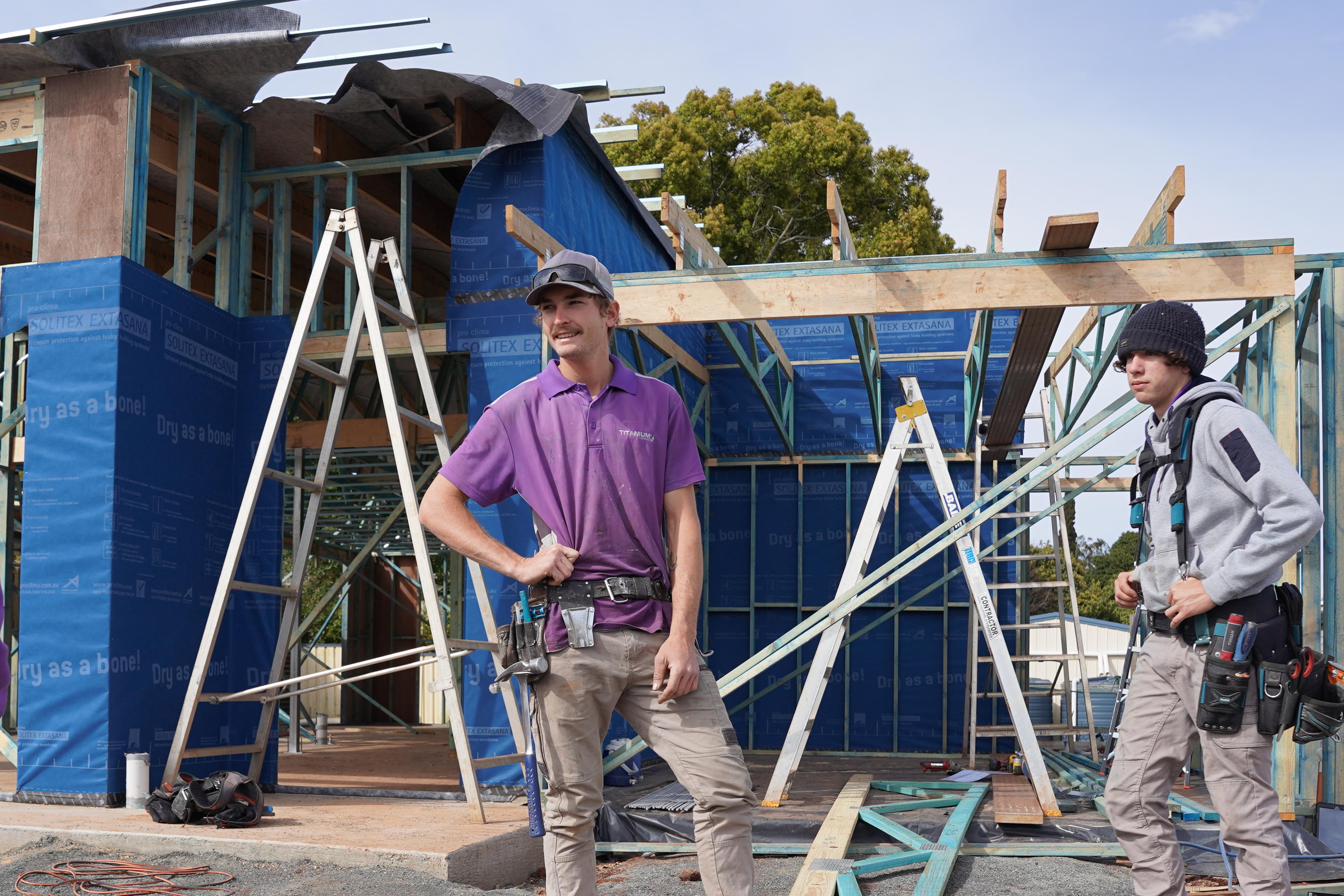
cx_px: 514
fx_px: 1381
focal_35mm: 37
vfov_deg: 35.2
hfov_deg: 51.4
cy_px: 660
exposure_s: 1/800
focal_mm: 24
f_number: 4.5
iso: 100
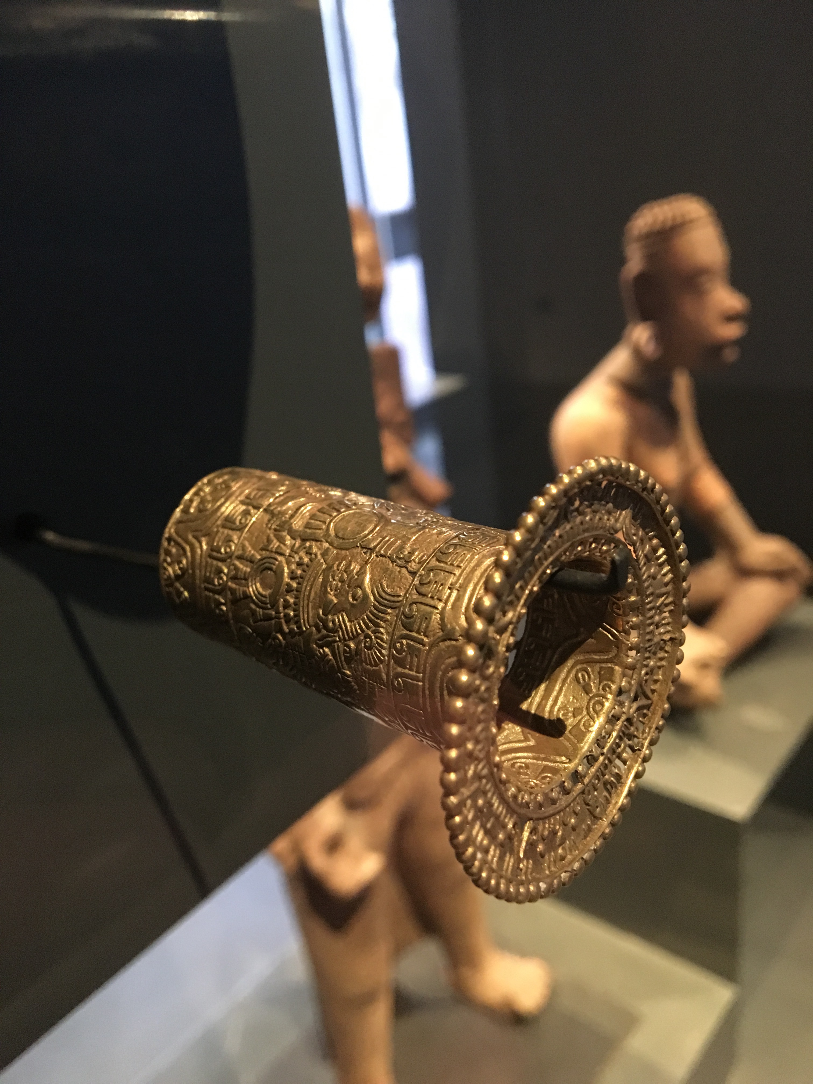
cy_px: 542
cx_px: 406
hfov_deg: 48.2
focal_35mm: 29
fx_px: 908
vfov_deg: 61.7
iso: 250
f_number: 2.2
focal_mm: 4.15
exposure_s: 1/17
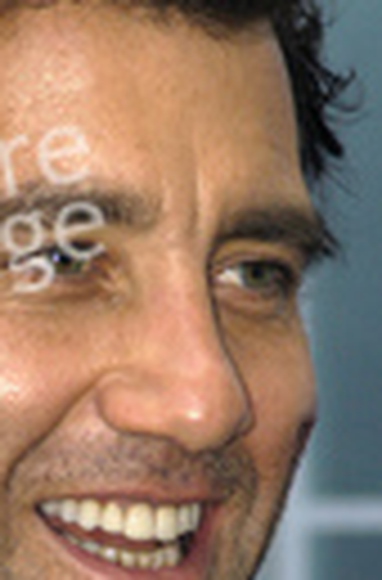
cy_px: 459
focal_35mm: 724
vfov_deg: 2.9
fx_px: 11610
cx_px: 4
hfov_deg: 1.9
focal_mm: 155
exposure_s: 1/100
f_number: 5.6
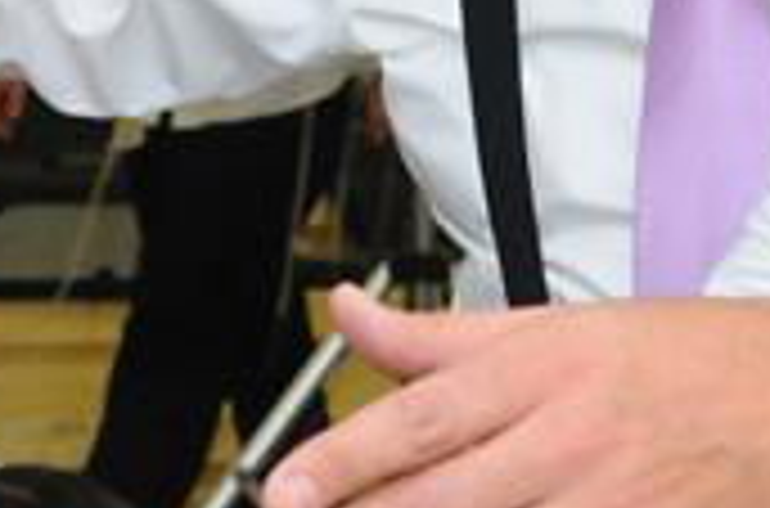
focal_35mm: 254
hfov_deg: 8.1
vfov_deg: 5.4
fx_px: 5418
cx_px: 477
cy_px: 45
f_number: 6.3
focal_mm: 40
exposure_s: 1/125
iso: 1600
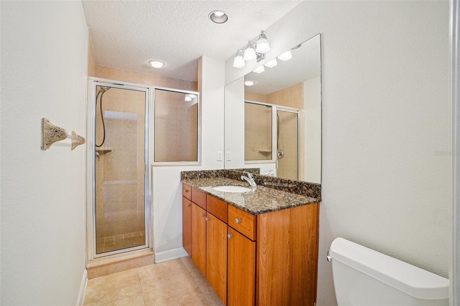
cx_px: 230
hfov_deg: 100.4
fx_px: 192
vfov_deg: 77.3
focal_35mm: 15
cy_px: 153
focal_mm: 10
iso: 800
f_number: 8
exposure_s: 1/30
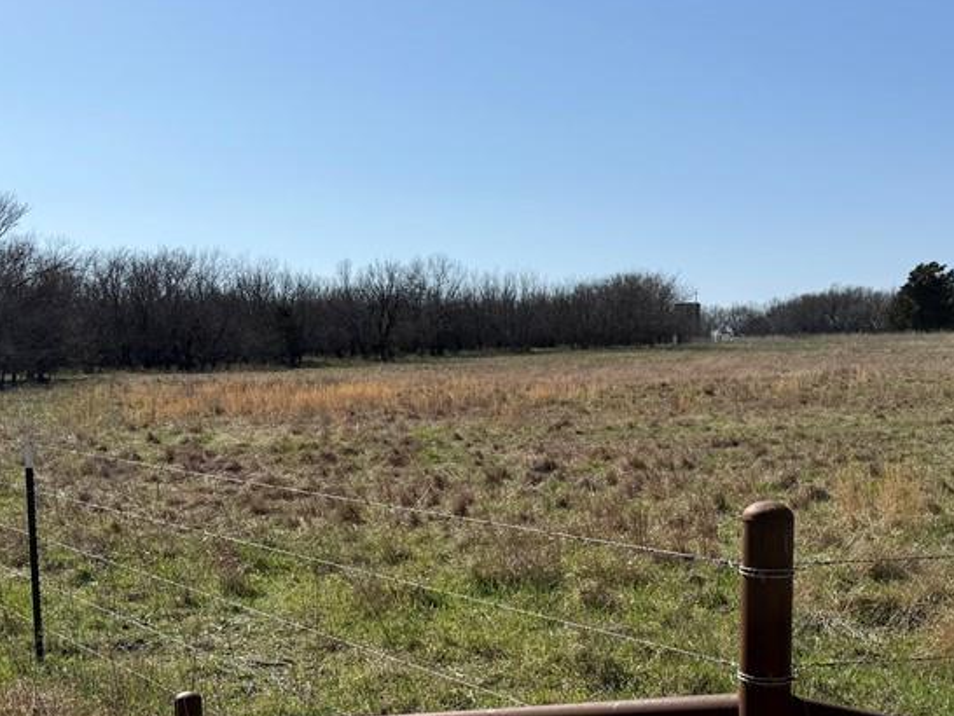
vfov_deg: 31.6
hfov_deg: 42.0
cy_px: 538
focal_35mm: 45
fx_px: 1241
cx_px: 521
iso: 80
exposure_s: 1/6711
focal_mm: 6.76
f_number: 1.78
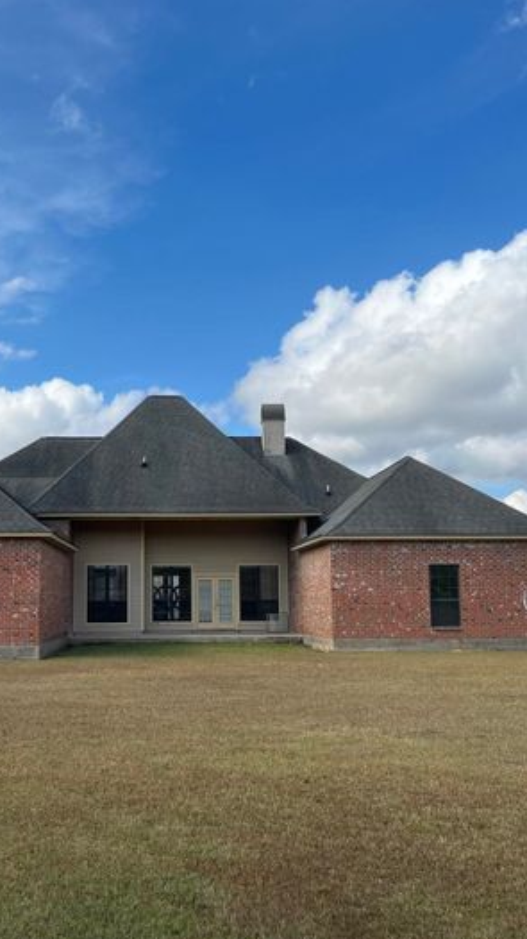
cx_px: 177
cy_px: 503
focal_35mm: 36
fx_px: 895
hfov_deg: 32.5
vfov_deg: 55.2
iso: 50
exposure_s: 1/3704
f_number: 1.5
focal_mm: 5.7
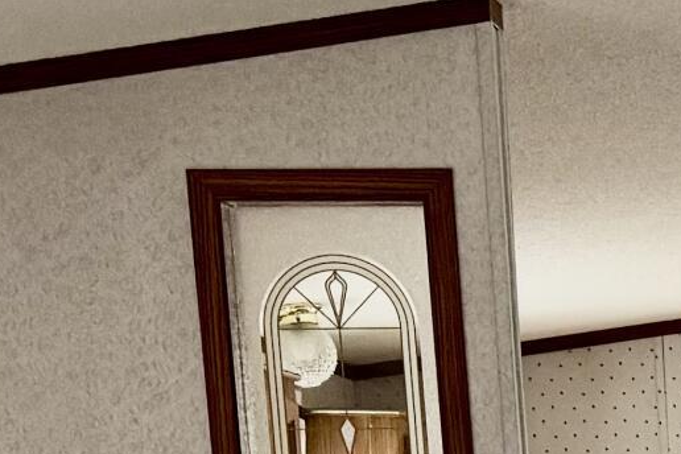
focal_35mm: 145
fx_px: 2743
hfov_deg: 12.5
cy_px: 1102
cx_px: 1349
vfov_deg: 8.6
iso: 250
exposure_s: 1/60
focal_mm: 6.76
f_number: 1.78
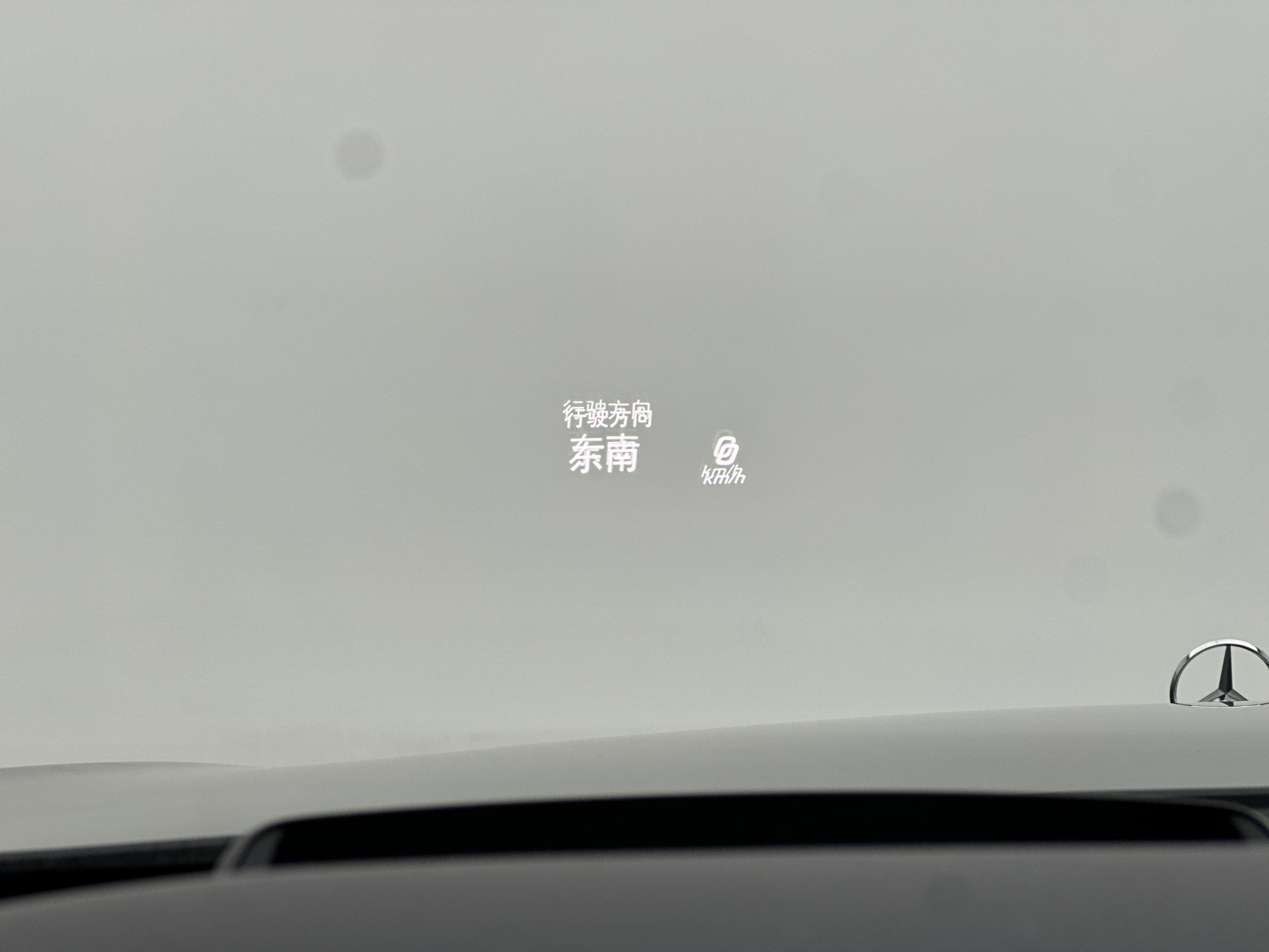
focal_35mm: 77
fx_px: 2823
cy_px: 476
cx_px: 634
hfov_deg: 25.3
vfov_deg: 19.1
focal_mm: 9
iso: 25
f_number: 2.8
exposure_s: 1/100
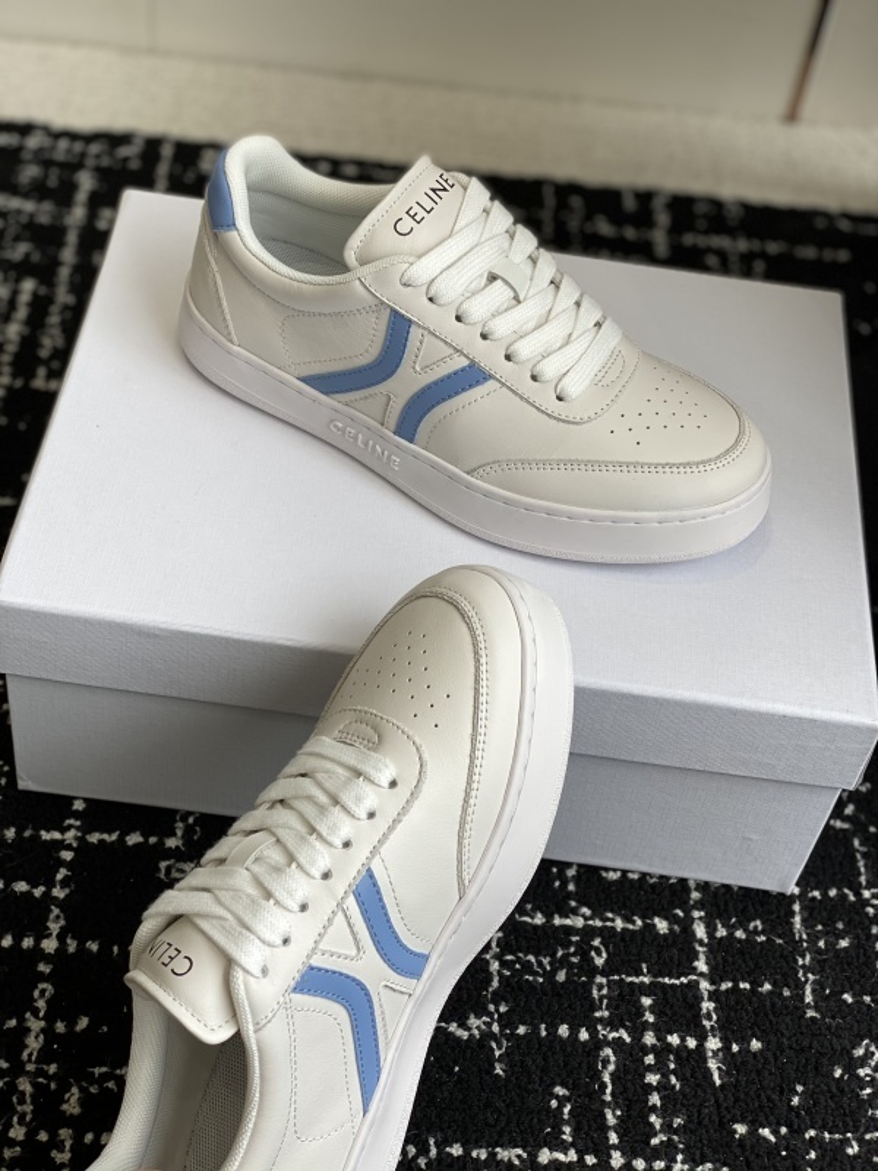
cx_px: 439
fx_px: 1759
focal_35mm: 52
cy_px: 586
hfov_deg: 28.0
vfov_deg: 36.8
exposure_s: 1/355
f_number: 2
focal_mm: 6
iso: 20
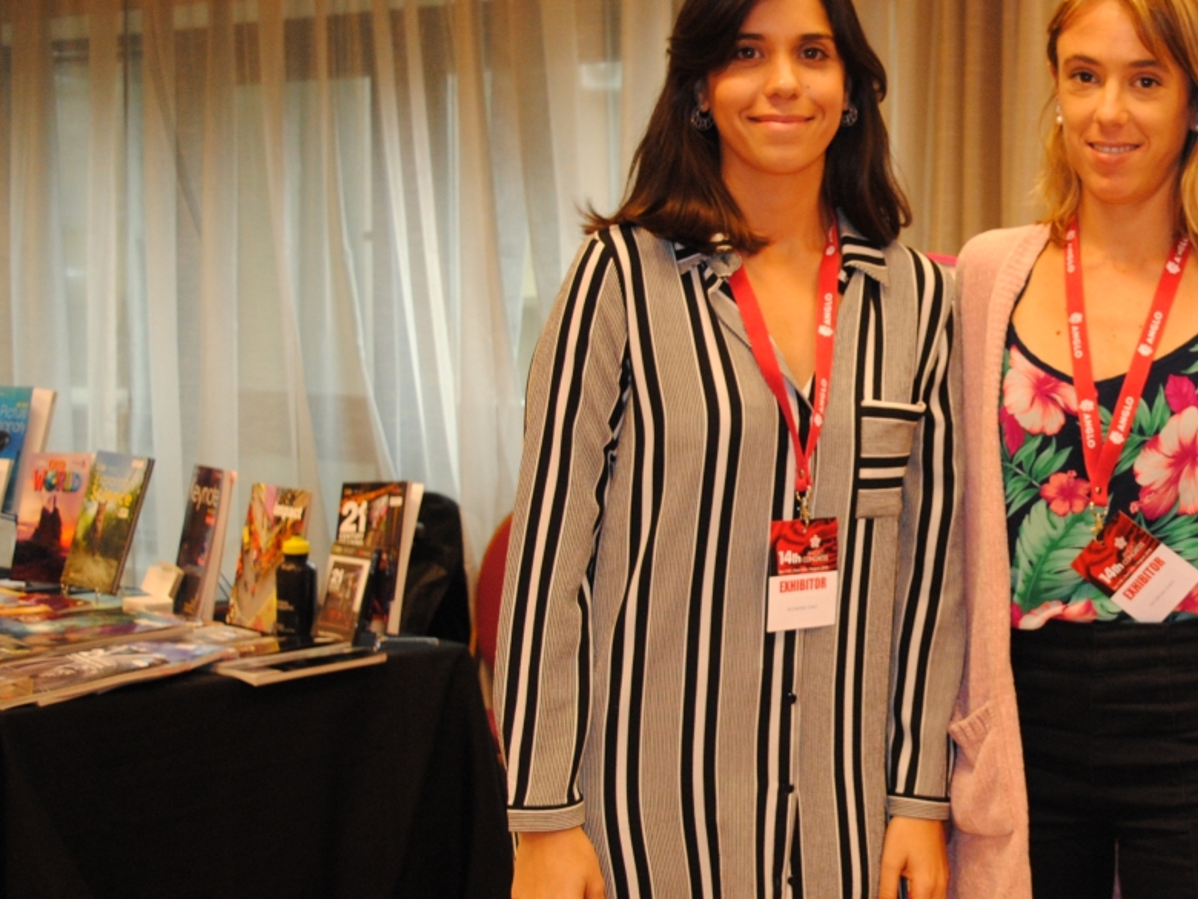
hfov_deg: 27.9
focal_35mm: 66
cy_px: 505
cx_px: 1154
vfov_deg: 22.3
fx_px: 2283
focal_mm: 23
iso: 450
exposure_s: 1/50
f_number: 4
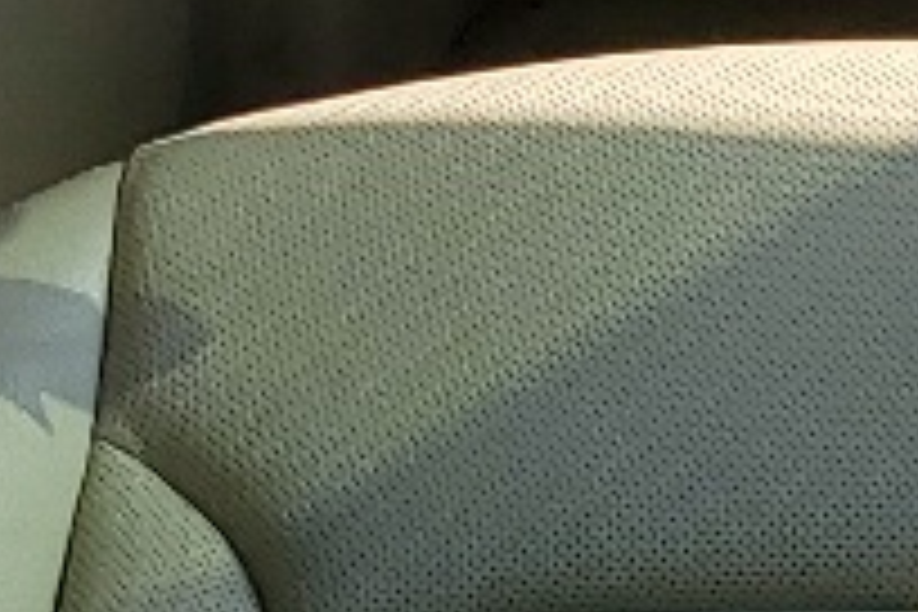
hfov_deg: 8.7
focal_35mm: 212
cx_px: 2322
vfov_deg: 6.5
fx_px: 5406
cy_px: 441
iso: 50
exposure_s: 1/556
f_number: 1.5
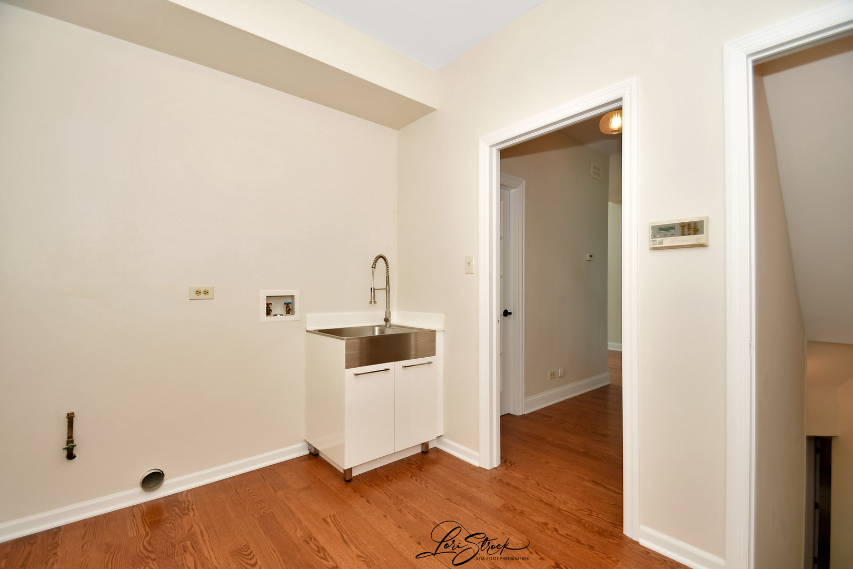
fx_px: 355
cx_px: 426
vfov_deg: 77.3
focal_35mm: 15
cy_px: 284
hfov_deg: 100.4
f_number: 8
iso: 400
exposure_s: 1/1250
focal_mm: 10
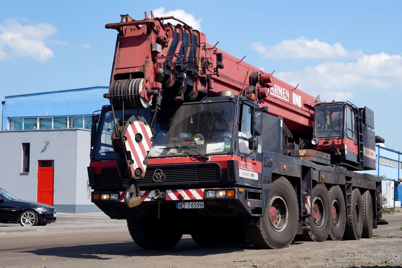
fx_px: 754
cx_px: 201
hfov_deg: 29.9
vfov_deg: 20.2
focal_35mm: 68
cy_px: 134
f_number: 13
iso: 100
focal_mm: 45
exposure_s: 1/125
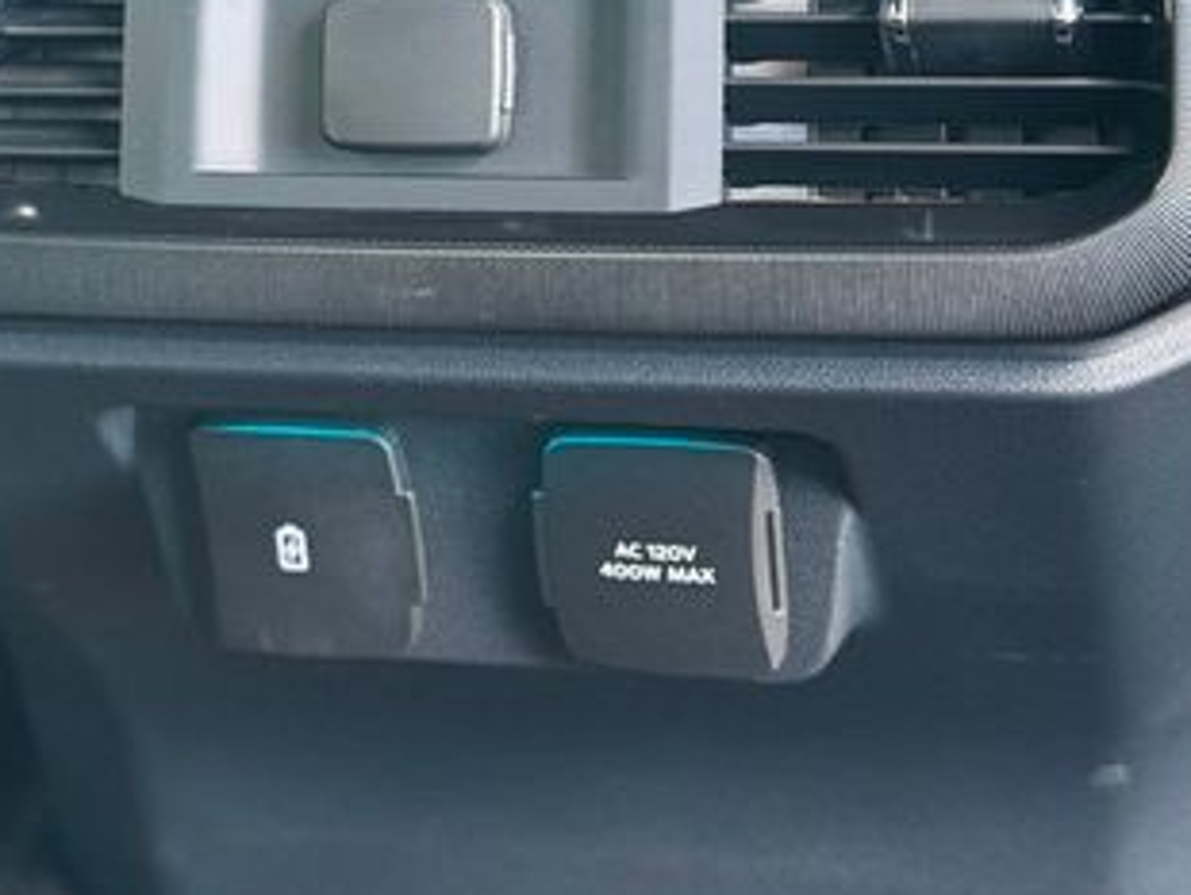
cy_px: 23
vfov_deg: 14.7
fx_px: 3409
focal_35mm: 99
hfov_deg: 19.7
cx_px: 380
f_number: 1.78
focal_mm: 6.76
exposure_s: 1/58
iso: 250
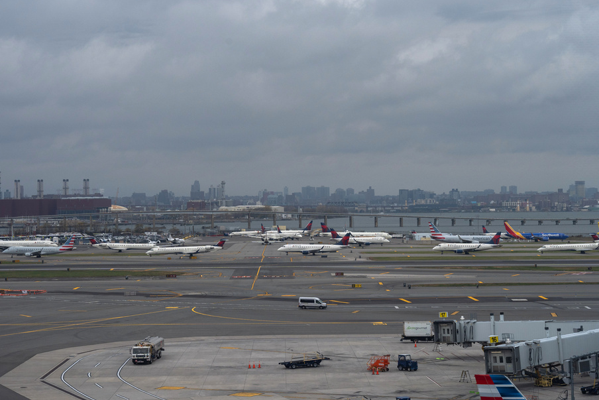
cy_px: 204
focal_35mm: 85
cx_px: 286
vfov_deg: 16.1
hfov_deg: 23.9
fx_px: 1414
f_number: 10
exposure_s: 1/500
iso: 400
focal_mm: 75
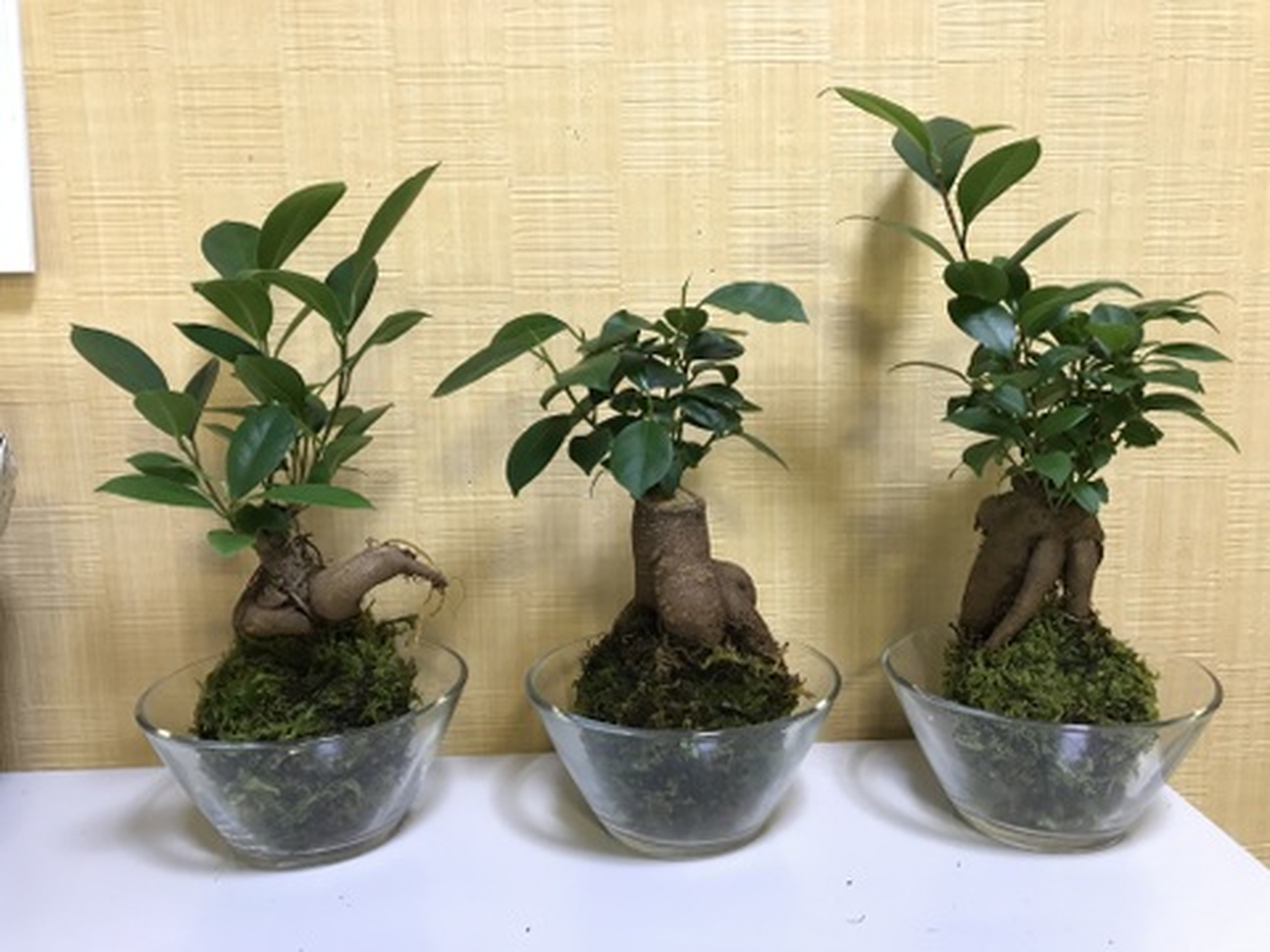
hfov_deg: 63.4
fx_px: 1027
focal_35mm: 28
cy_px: 476
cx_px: 635
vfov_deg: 49.7
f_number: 1.8
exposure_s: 1/15
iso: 40
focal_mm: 3.99
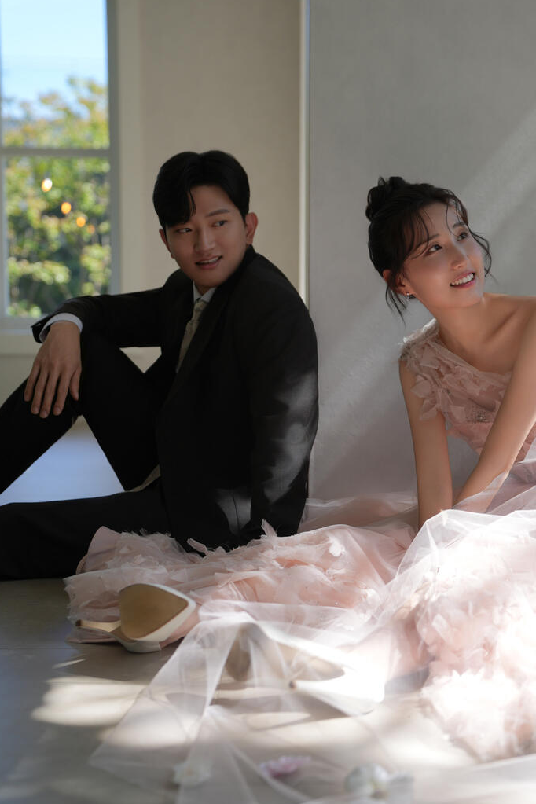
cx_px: 303
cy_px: 398
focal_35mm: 61
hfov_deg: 22.2
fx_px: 1362
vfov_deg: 32.9
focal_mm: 52
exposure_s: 1/640
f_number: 2.8
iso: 125
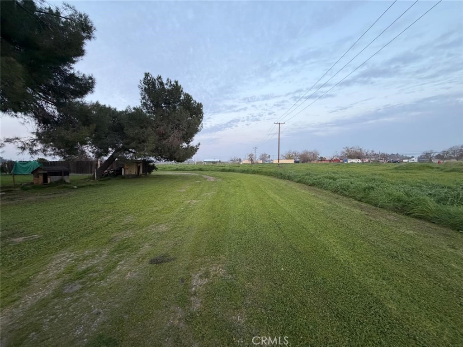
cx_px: 232
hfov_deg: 102.1
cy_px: 174
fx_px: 187
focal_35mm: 14
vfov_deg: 85.7
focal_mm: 2.22
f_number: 2.2
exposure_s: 1/121
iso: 250
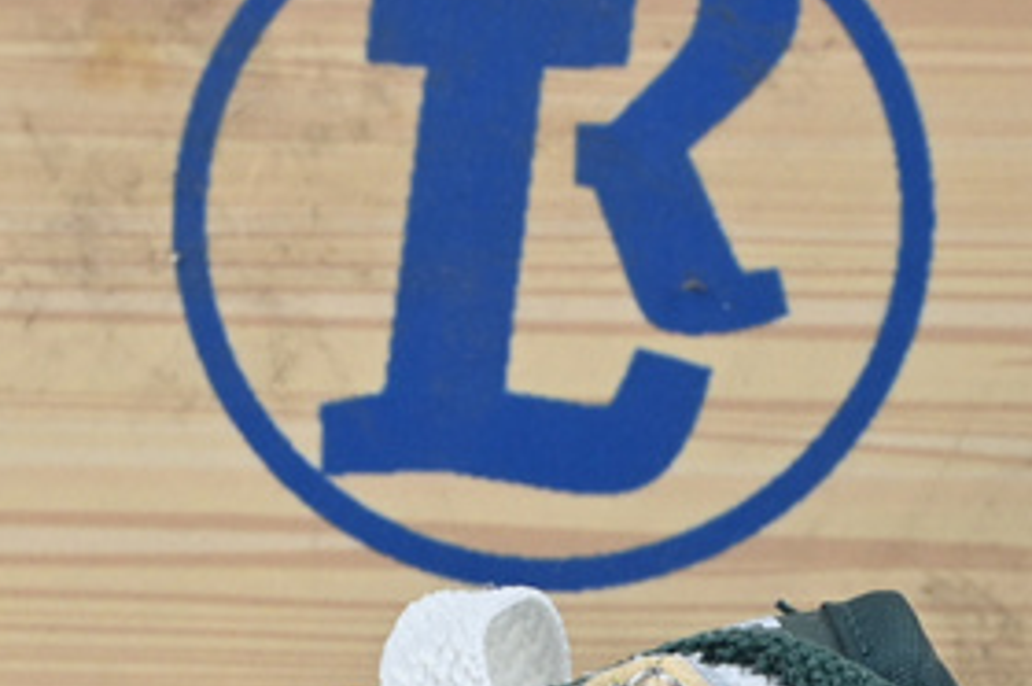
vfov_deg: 5.6
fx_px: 6819
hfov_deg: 8.6
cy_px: 1416
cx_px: 324
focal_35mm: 238
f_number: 10
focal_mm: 37
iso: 100
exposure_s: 1/15
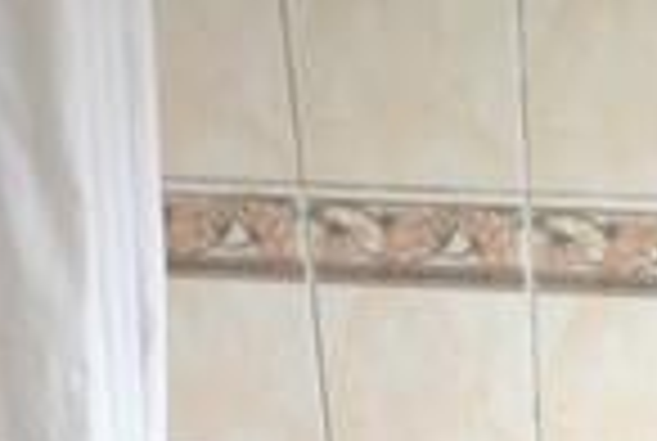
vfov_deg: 10.7
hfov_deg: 18.3
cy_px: 1136
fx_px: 1920
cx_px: 819
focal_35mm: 105
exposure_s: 1/60
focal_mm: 10
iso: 400
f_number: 4
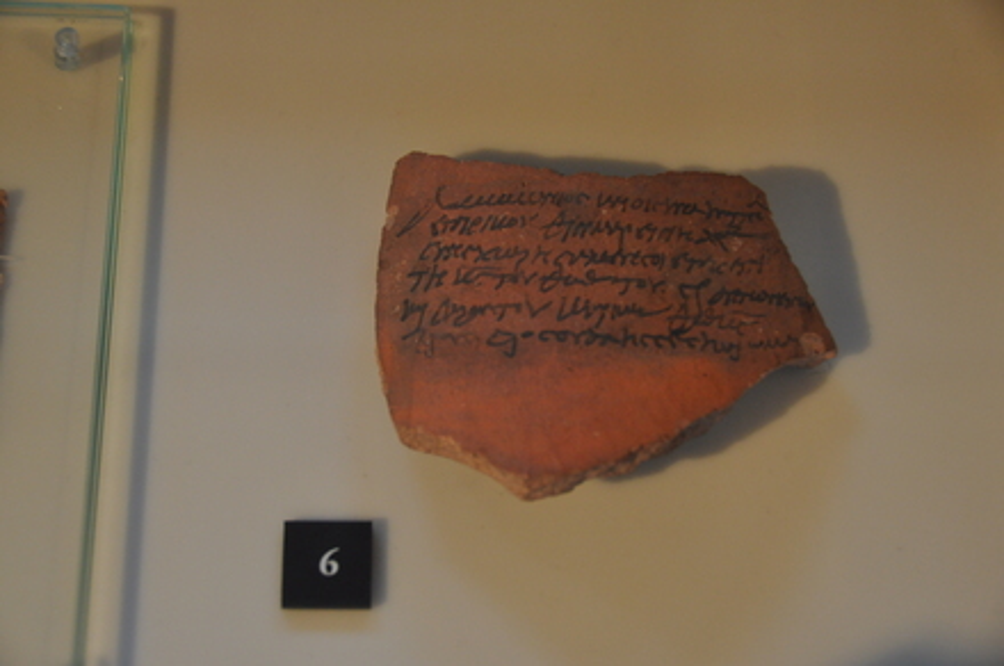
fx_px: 2297
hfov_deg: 24.7
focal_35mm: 82
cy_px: 333
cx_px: 502
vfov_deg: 16.5
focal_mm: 55
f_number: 4.8
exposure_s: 1/13
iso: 1000
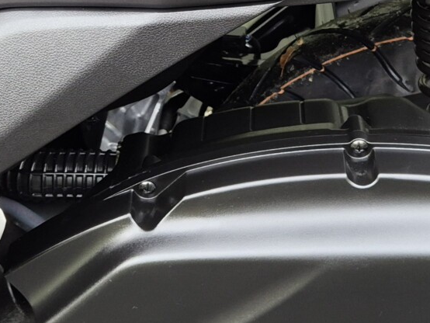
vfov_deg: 17.3
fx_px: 1031
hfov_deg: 23.5
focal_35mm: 83
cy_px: -9
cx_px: 226
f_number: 1.8
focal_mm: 5.4
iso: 200
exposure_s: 1/180
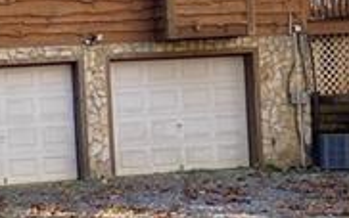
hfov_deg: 17.7
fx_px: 1104
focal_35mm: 116
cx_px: 31
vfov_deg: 11.3
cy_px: 128
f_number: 1.8
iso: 32
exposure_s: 1/420
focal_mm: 4.25
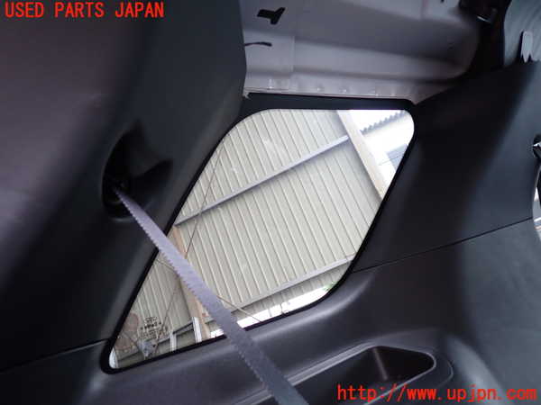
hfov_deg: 69.4
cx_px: 270
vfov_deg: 54.9
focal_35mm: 25
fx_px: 391
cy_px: 202
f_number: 2
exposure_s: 1/60
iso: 160
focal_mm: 4.5
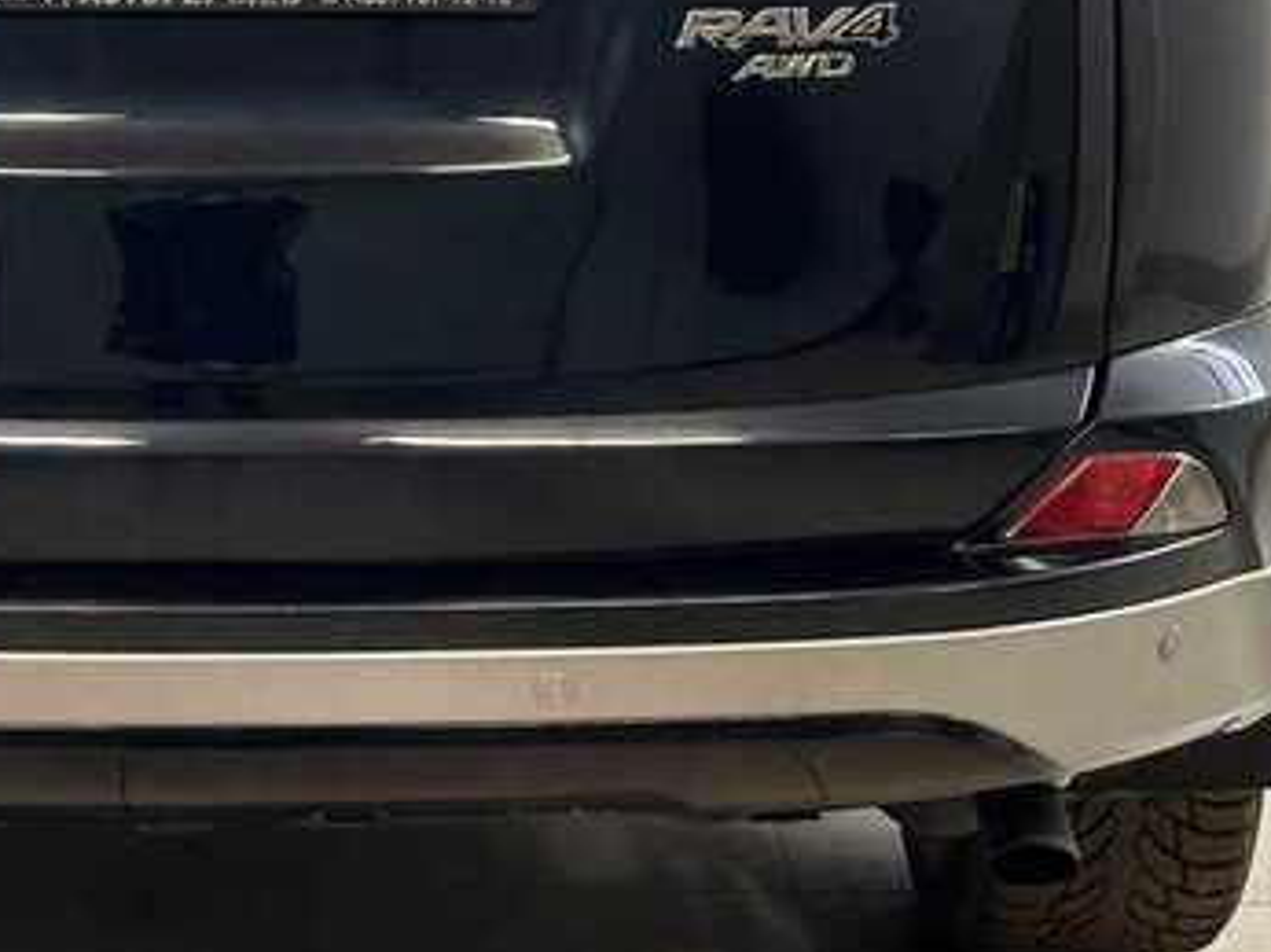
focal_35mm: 125
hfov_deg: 15.6
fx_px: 4586
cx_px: 191
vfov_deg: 11.7
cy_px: -75
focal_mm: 6.86
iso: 125
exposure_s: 1/100
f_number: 1.78
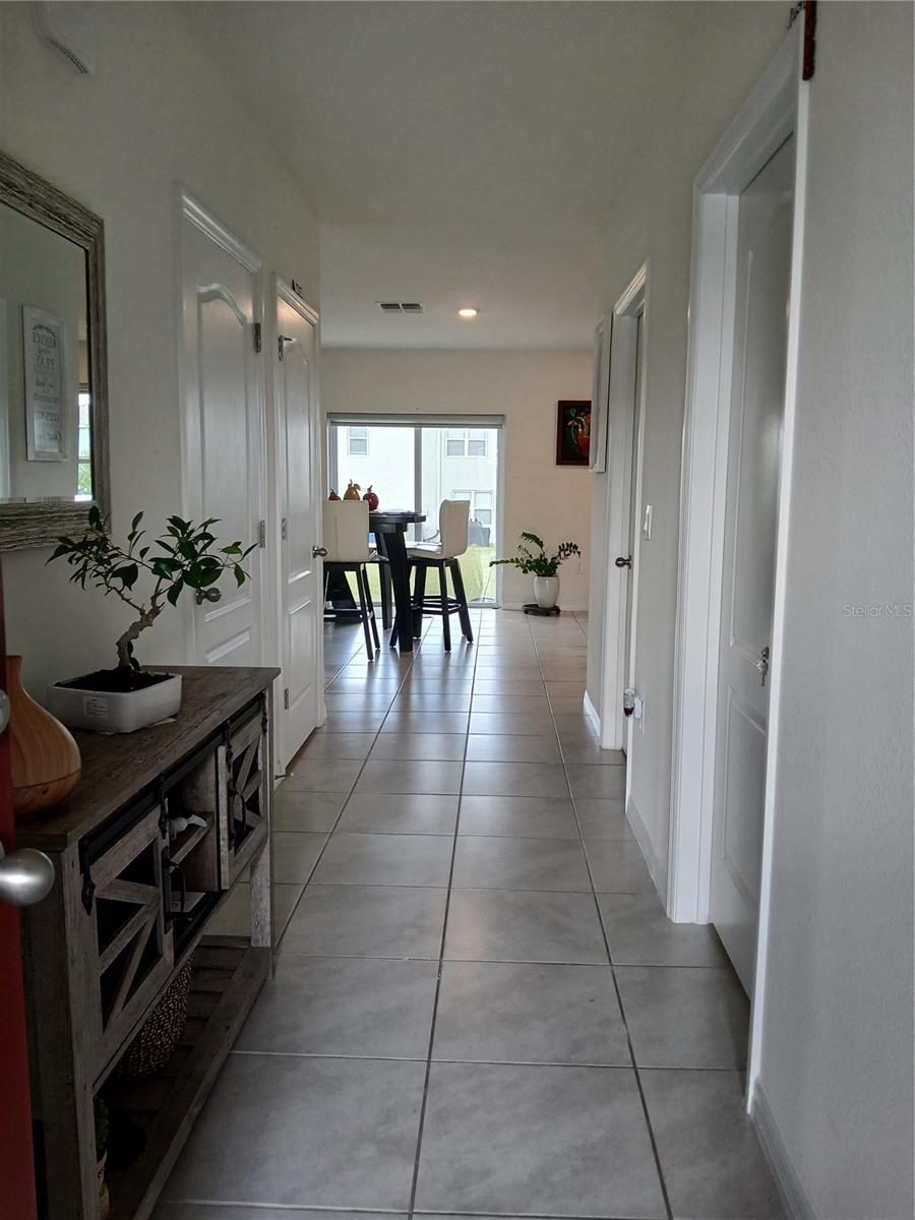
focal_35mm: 26
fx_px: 916
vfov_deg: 67.3
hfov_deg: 53.1
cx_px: 458
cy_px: 610
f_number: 1.8
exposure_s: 1/60
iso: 80
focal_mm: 3.98
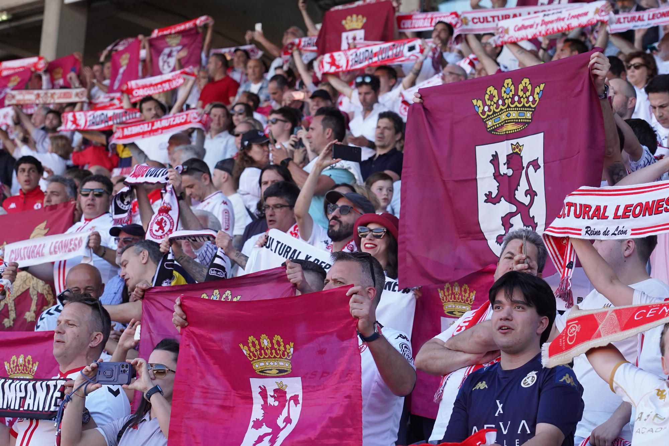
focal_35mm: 157
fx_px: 2917
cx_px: 334
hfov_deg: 13.1
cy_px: 223
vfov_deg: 8.7
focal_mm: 105
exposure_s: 1/640
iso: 2000
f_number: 6.3
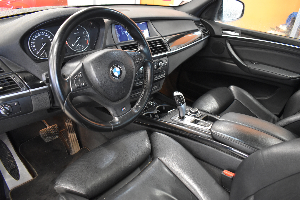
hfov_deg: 67.4
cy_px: 100
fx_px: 225
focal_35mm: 27
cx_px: 150
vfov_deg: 47.9
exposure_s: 1/30
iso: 2800
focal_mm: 18
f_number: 3.5
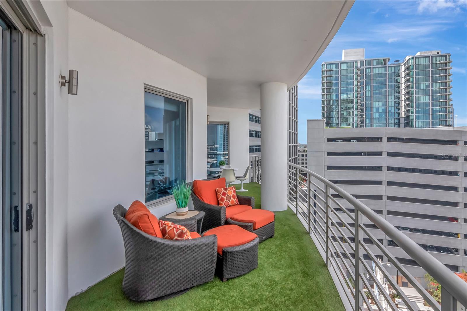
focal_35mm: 16
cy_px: 156
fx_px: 214
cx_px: 234
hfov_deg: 95.0
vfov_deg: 72.0
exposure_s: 1/200
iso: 1000
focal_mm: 11
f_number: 14
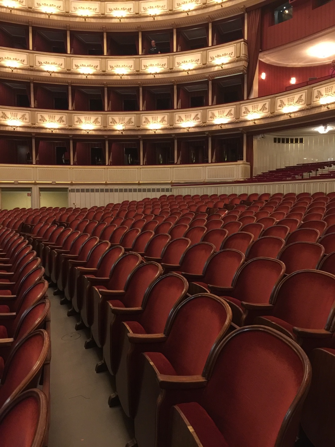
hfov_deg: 48.2
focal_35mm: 29
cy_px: 224
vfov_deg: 61.7
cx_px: 168
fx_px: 374
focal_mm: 4.15
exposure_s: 1/8
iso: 160
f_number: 2.2
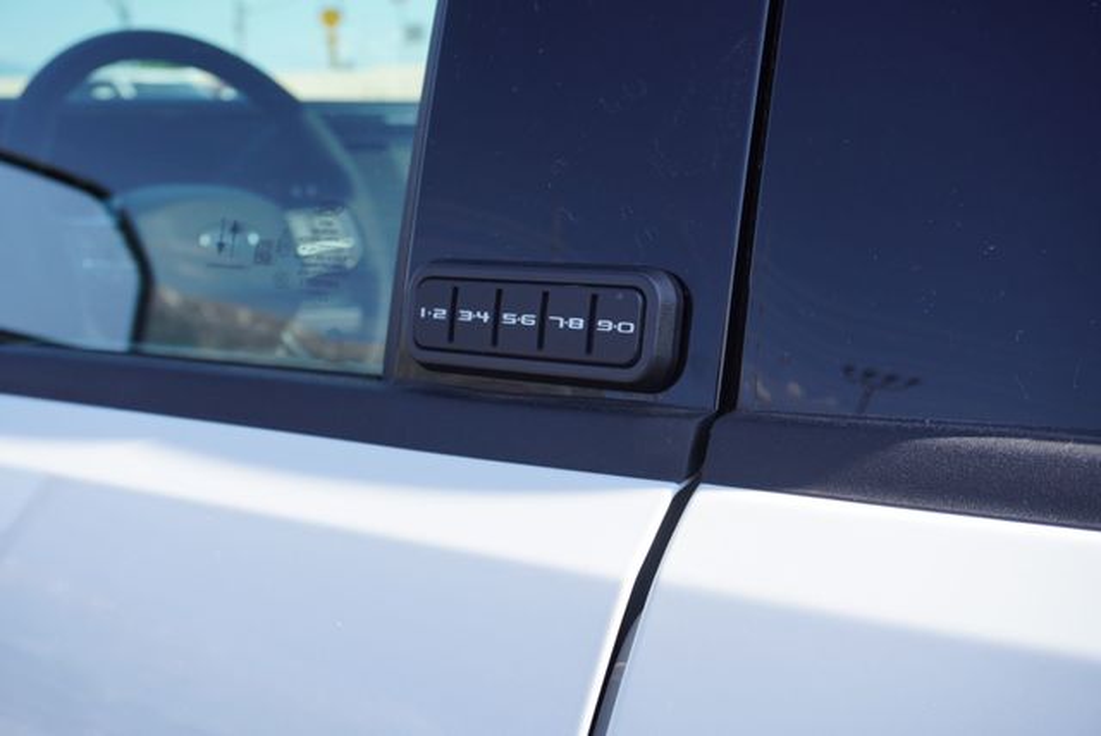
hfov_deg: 46.4
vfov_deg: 32.0
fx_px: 1286
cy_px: 368
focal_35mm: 42
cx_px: 550
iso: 100
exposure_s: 1/125
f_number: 6.3
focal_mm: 28
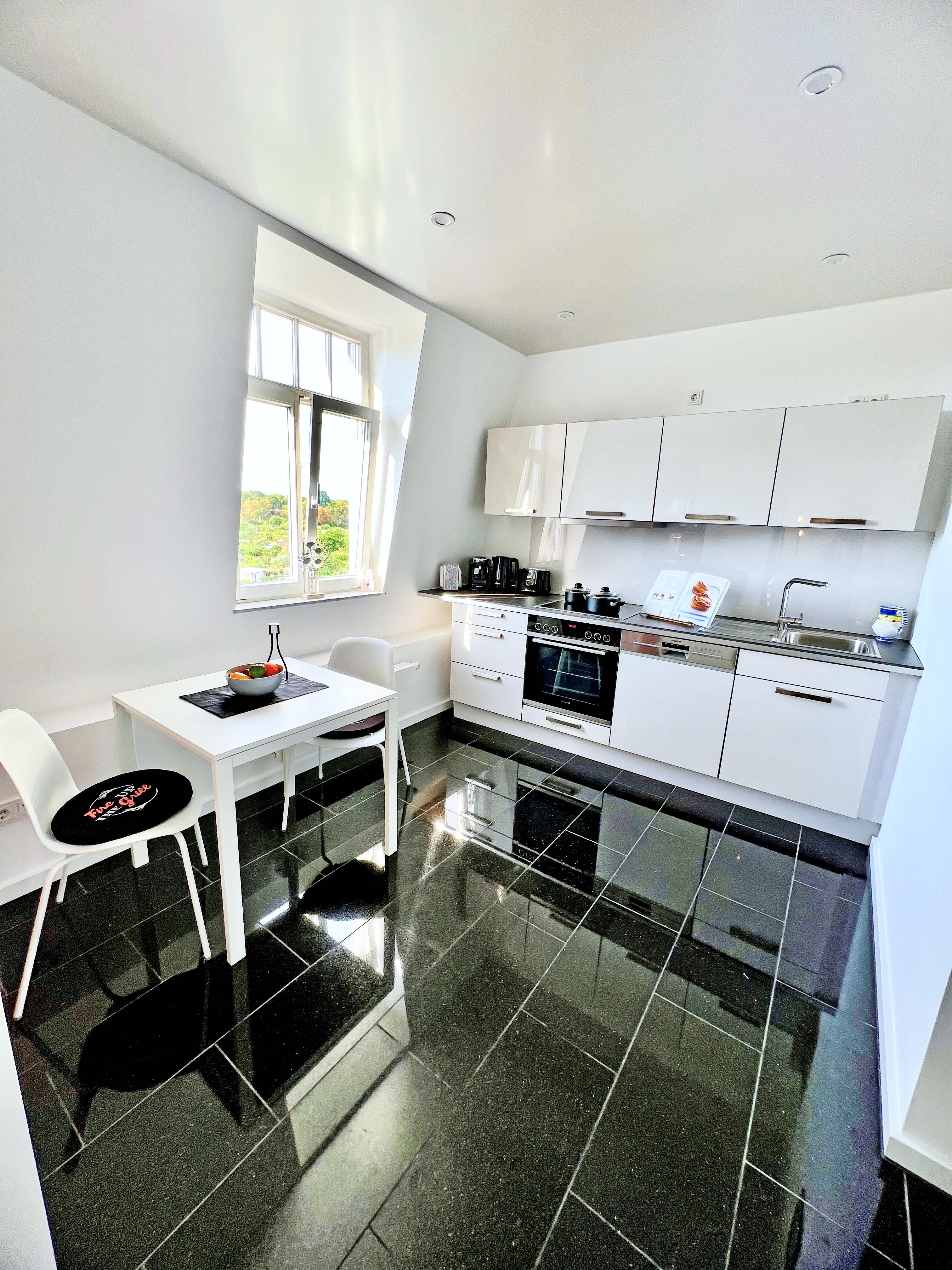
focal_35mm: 13
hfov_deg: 89.9
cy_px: 635
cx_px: 476
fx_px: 477
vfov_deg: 106.2
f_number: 1.8
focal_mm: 1.57
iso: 40
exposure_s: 1/99
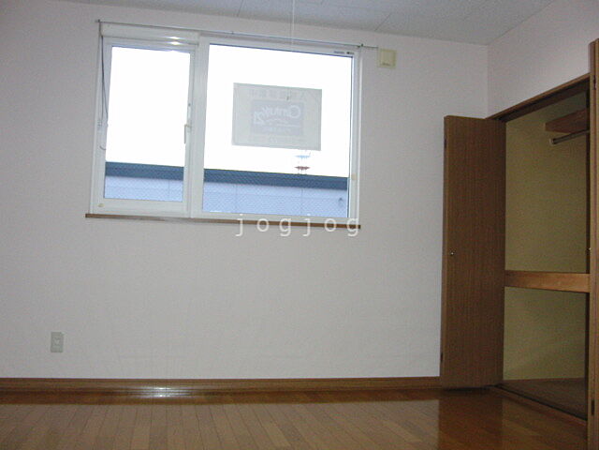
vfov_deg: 38.7
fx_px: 640
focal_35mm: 37
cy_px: 225
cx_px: 300
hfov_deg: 50.1
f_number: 3.6
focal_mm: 6.42
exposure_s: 1/50
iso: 400
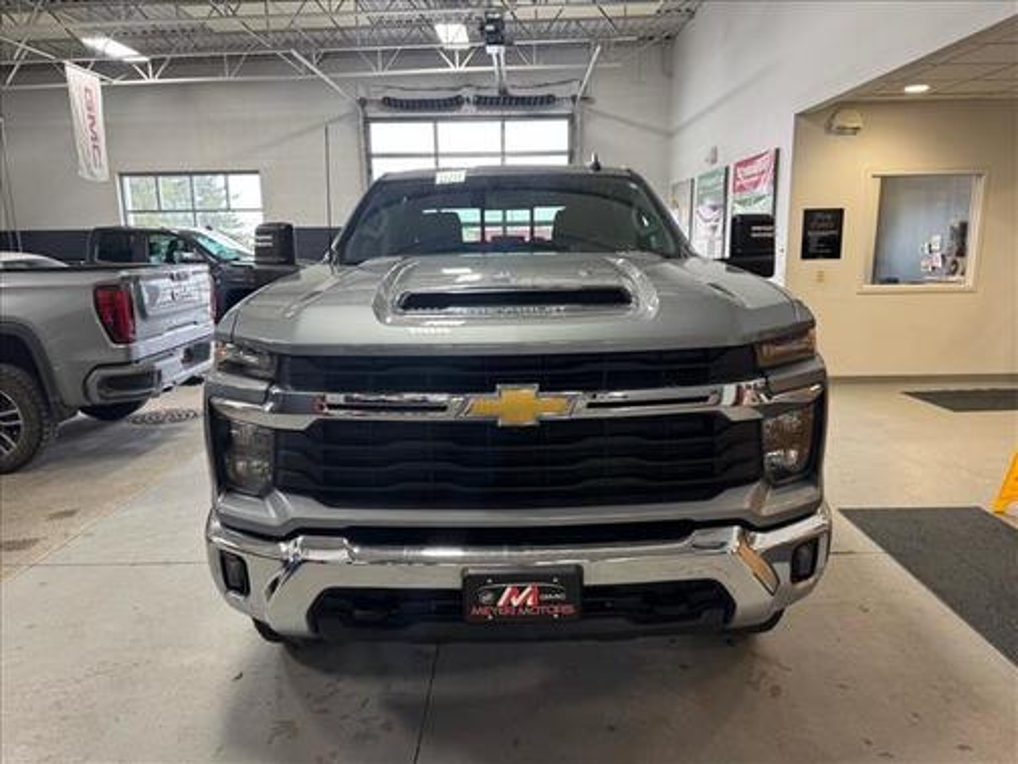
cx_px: 509
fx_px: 706
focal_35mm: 24
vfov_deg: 56.8
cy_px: 382
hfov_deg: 71.6
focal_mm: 6.76
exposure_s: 1/60
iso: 125
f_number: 1.78
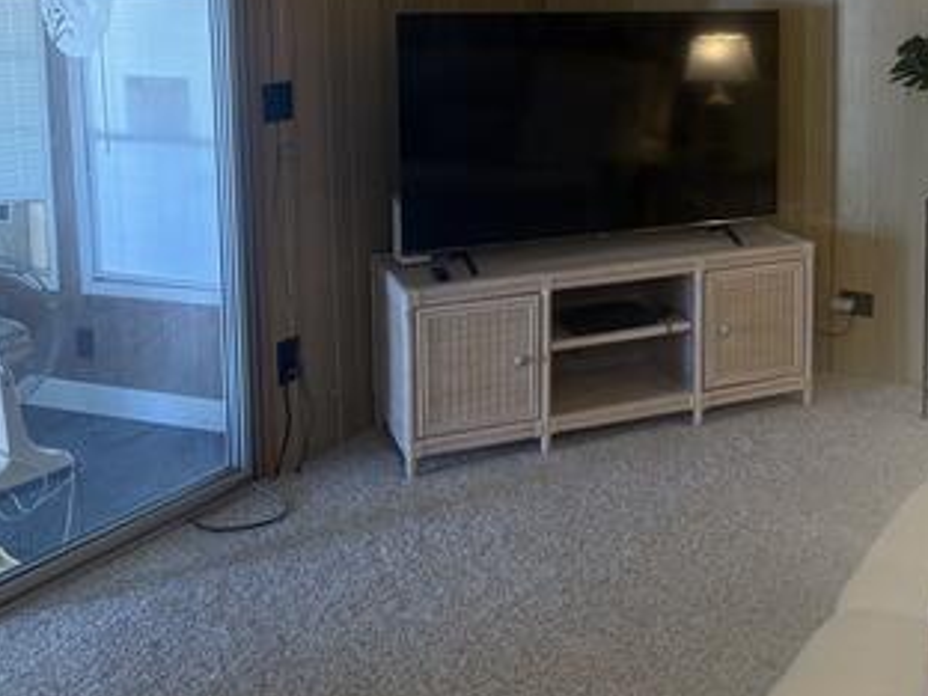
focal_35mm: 50
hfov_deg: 35.9
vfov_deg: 28.3
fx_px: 1340
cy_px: 107
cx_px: 836
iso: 200
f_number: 1.6
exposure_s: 1/60
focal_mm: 5.96
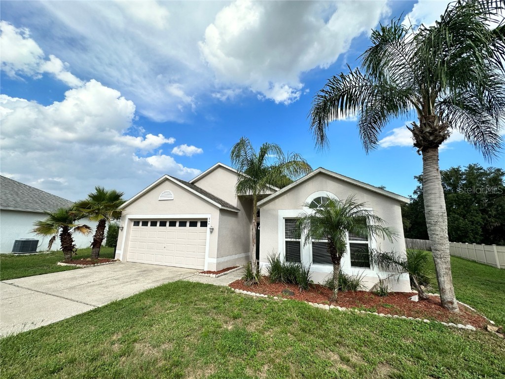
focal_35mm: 14
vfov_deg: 85.7
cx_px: 252
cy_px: 190
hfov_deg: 102.1
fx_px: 204
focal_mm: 2.22
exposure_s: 1/1770
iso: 50
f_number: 2.2
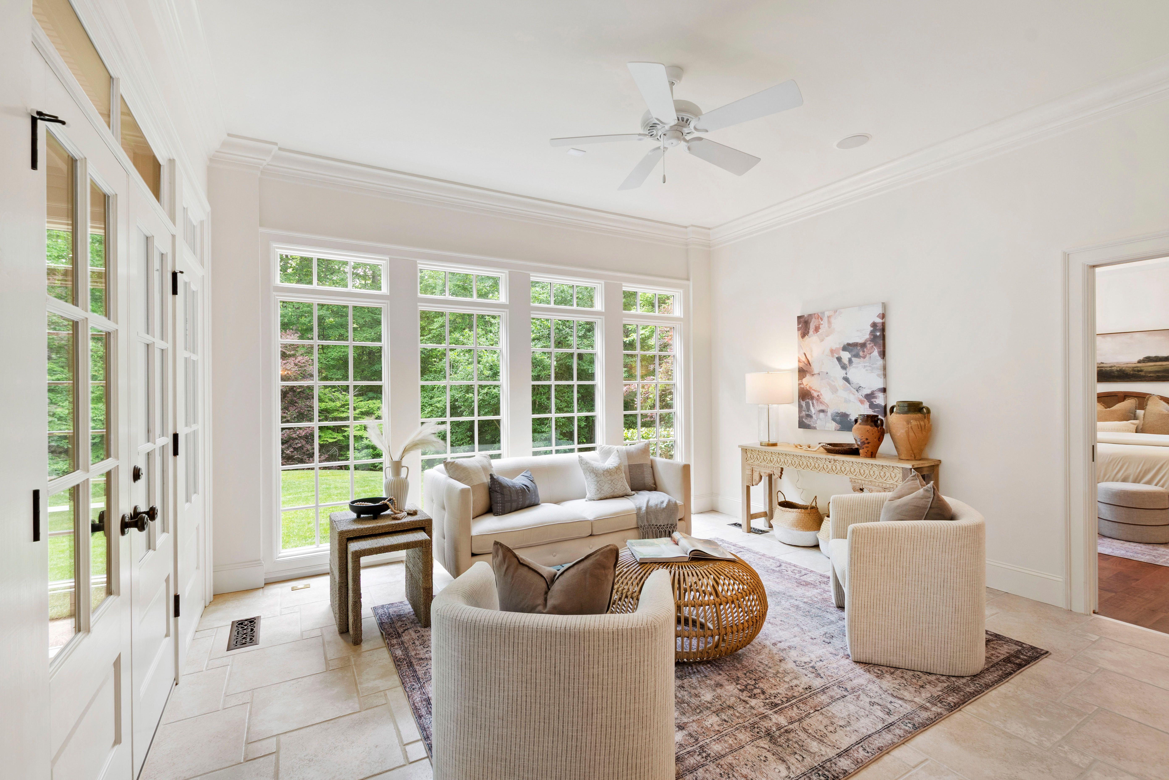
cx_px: 584
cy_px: 390
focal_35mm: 15
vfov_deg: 77.3
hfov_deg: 100.4
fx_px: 487
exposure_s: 1/1.67
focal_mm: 10
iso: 100
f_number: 8
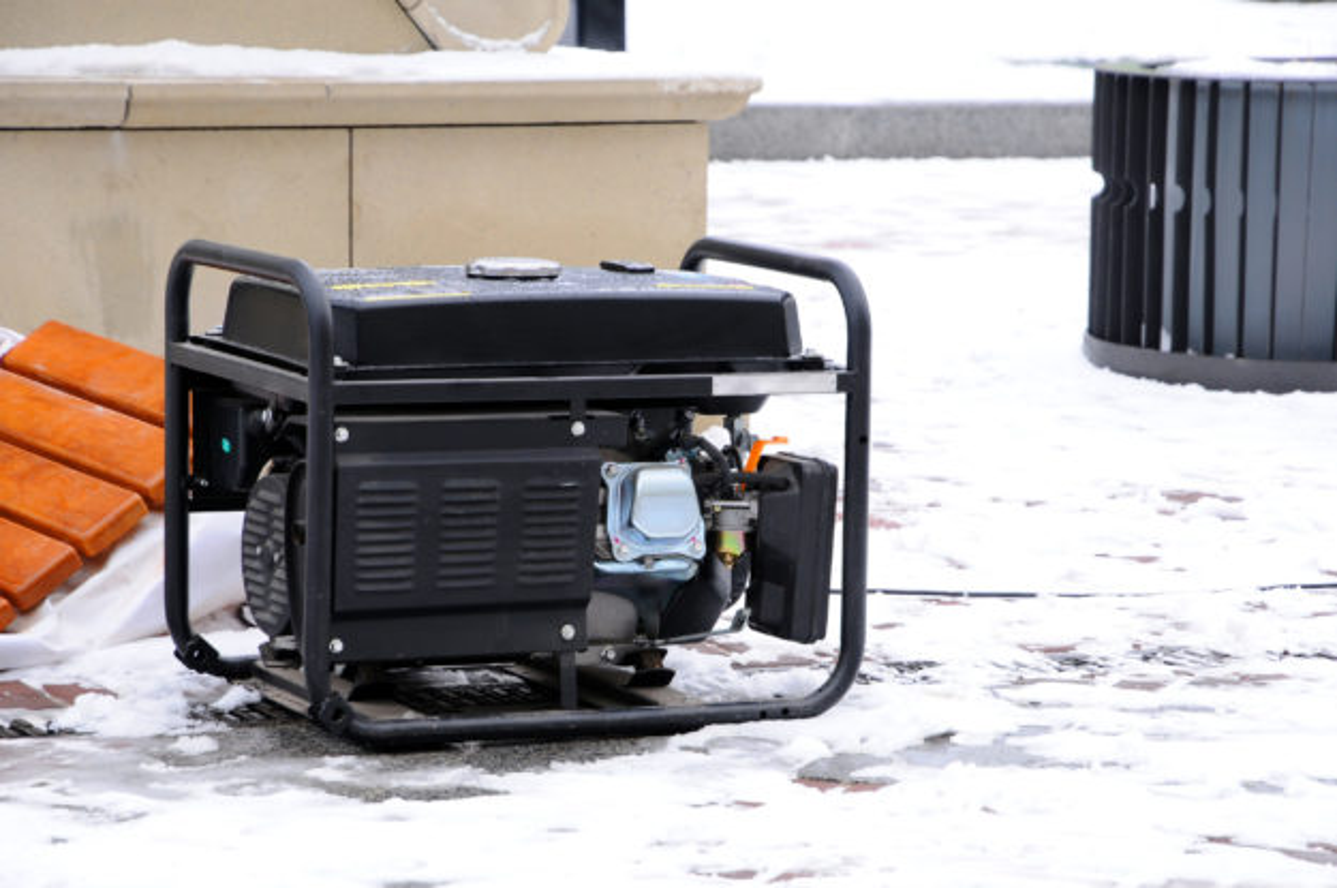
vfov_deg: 10.7
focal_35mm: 128
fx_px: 4729
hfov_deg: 16.1
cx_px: 668
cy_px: 444
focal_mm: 85
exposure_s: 1/20
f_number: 8
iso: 200
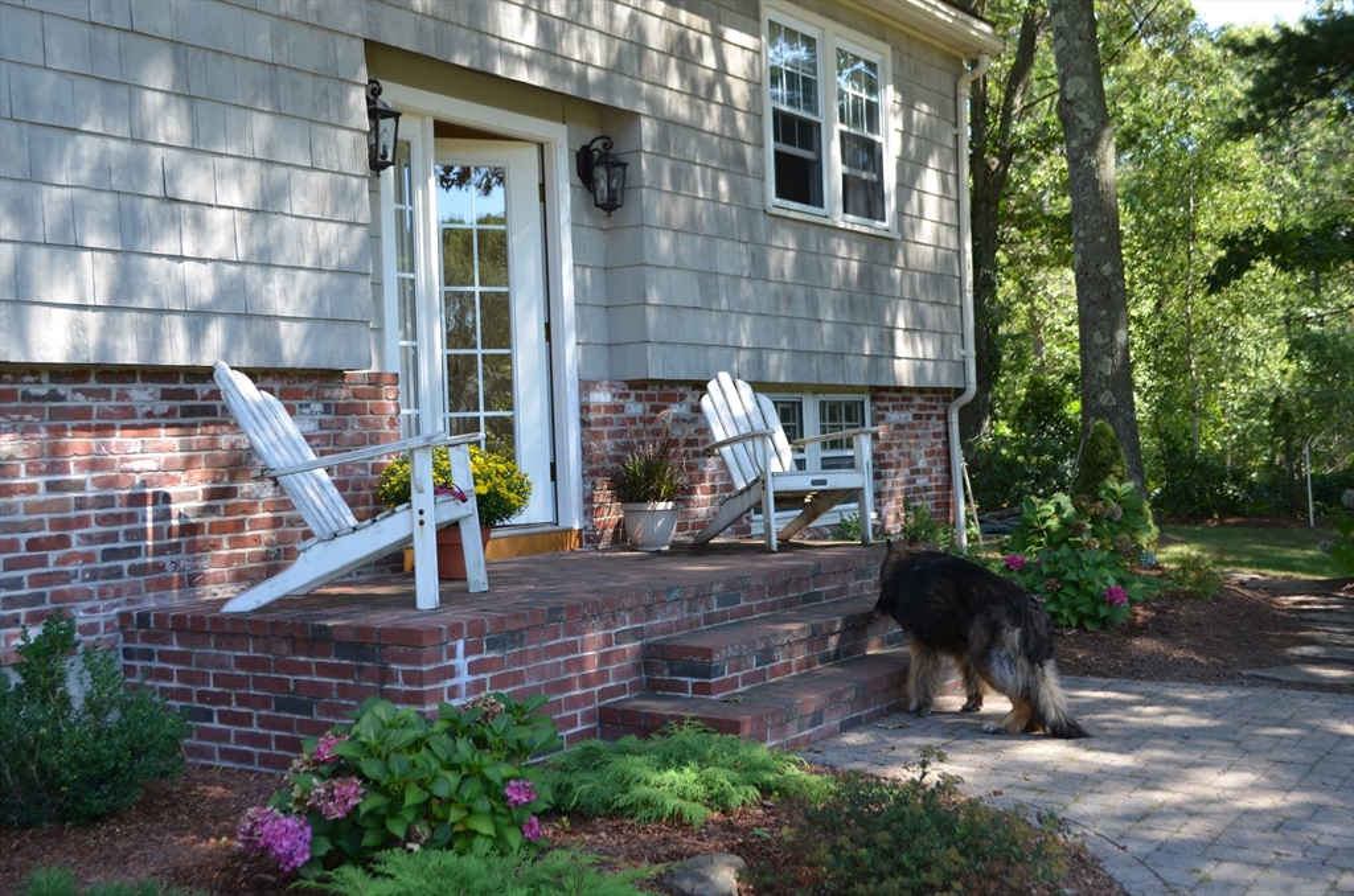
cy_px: 448
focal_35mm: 42
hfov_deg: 46.5
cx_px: 677
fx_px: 1576
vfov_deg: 31.7
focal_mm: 28
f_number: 5.6
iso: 200
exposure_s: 1/125
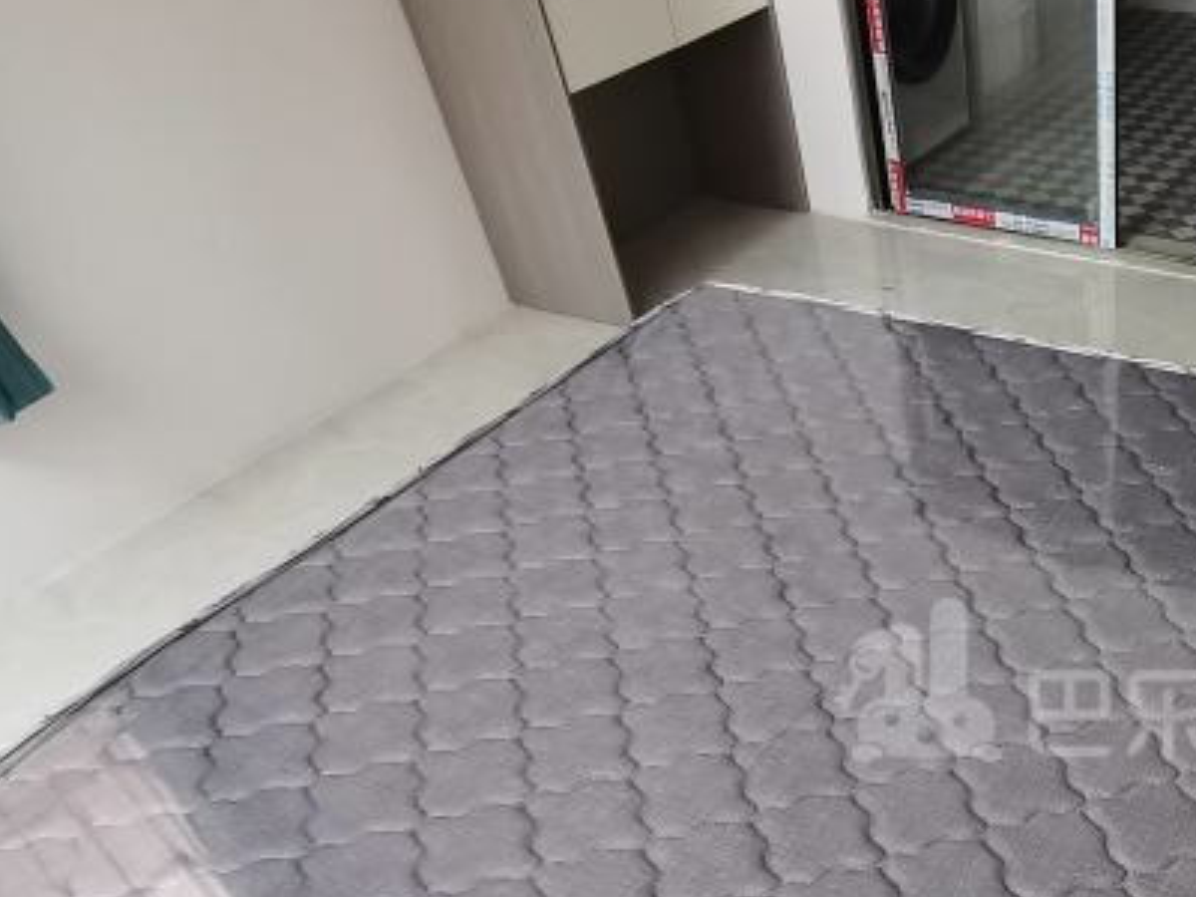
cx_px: 1073
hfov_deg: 48.4
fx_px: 1175
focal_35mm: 34
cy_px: 682
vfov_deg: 40.5
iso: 50
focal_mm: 1.78
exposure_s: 1/50
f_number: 2.4
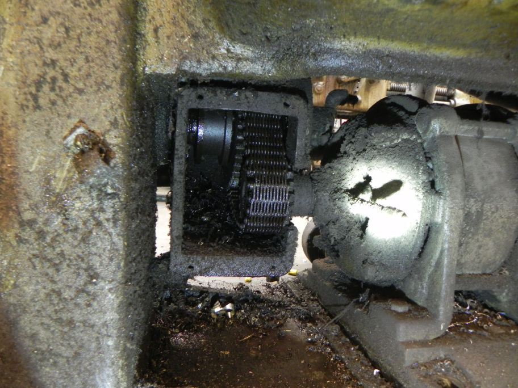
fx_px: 389
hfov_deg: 67.3
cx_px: 259
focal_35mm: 26
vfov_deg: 53.1
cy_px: 194
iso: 400
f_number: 2.8
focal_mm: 4.6
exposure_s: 1/12.1
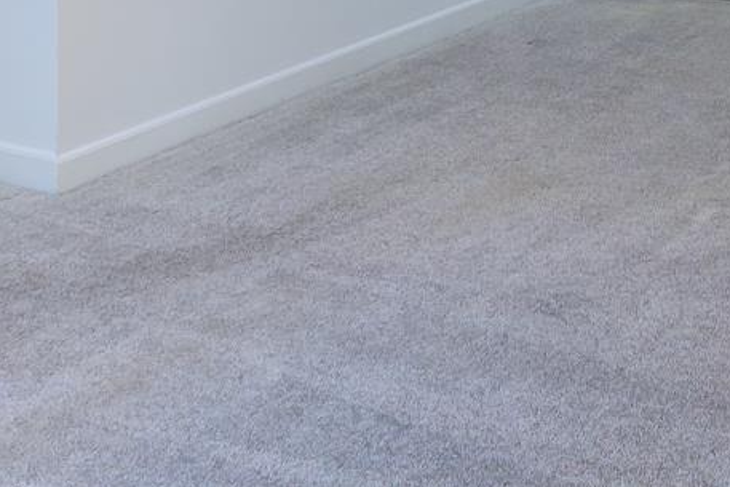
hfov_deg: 27.6
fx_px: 1420
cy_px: -371
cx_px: 676
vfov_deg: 16.5
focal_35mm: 70
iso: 320
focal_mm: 11
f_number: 7.1
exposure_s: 1/25
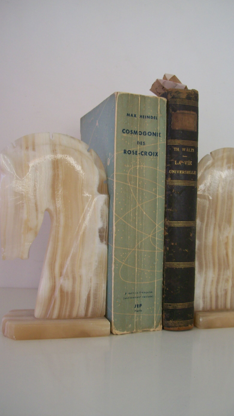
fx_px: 441
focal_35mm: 40
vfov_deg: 50.5
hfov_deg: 29.6
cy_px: 206
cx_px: 140
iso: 80
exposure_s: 1/83.3
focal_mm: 6
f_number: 2.7
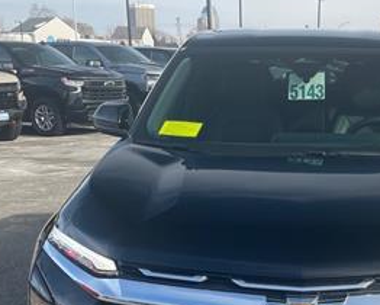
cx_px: 303
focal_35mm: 62
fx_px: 698
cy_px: 290
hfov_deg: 29.8
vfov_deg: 23.8
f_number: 1.6
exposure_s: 1/796
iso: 32
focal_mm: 4.2
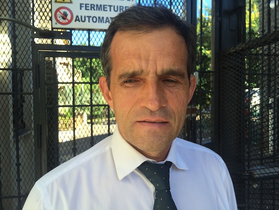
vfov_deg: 48.2
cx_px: 140
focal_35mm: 29
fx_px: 234
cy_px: 105
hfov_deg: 61.7
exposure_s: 1/391
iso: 32
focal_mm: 4.15
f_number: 2.2
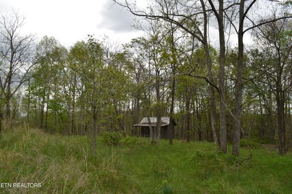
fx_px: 219
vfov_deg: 47.9
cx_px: 146
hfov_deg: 67.4
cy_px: 97
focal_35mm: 27
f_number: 9
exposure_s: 1/200
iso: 100
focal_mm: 18
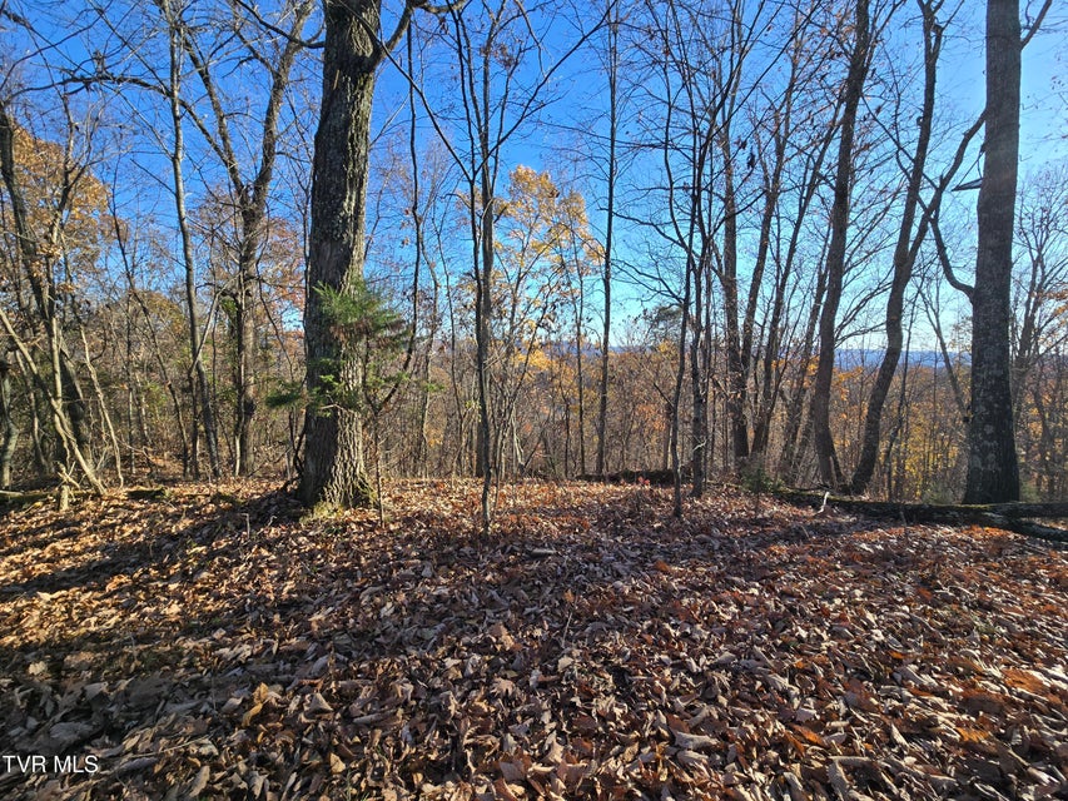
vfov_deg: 89.9
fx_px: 401
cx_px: 534
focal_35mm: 13
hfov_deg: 106.2
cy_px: 400
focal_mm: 2.2
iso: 50
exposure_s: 1/758
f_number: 2.2
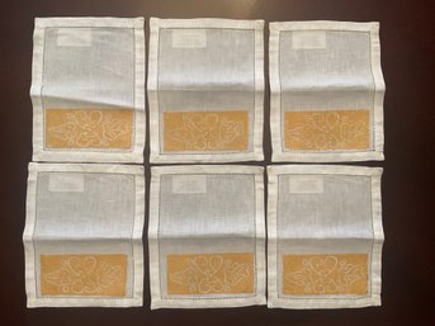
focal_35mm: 29
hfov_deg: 61.7
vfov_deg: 48.2
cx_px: 218
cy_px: 163
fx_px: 364
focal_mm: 3
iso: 100
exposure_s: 1/60
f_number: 1.8
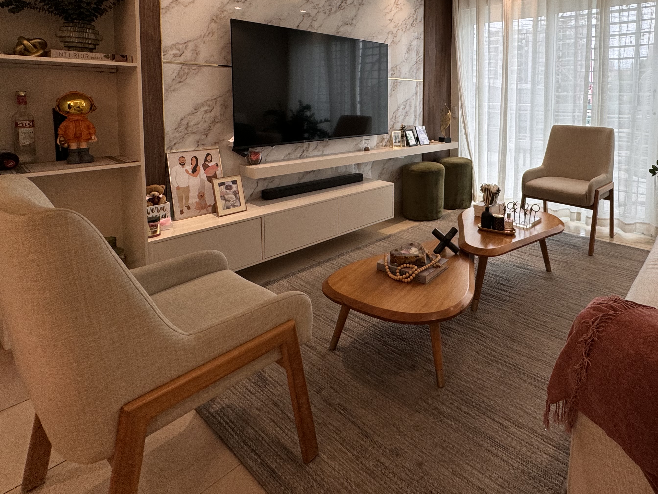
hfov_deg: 76.8
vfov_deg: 60.2
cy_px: 128
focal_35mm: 21
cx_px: 431
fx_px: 399
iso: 100
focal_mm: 2.22
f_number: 2.2
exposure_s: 1/120
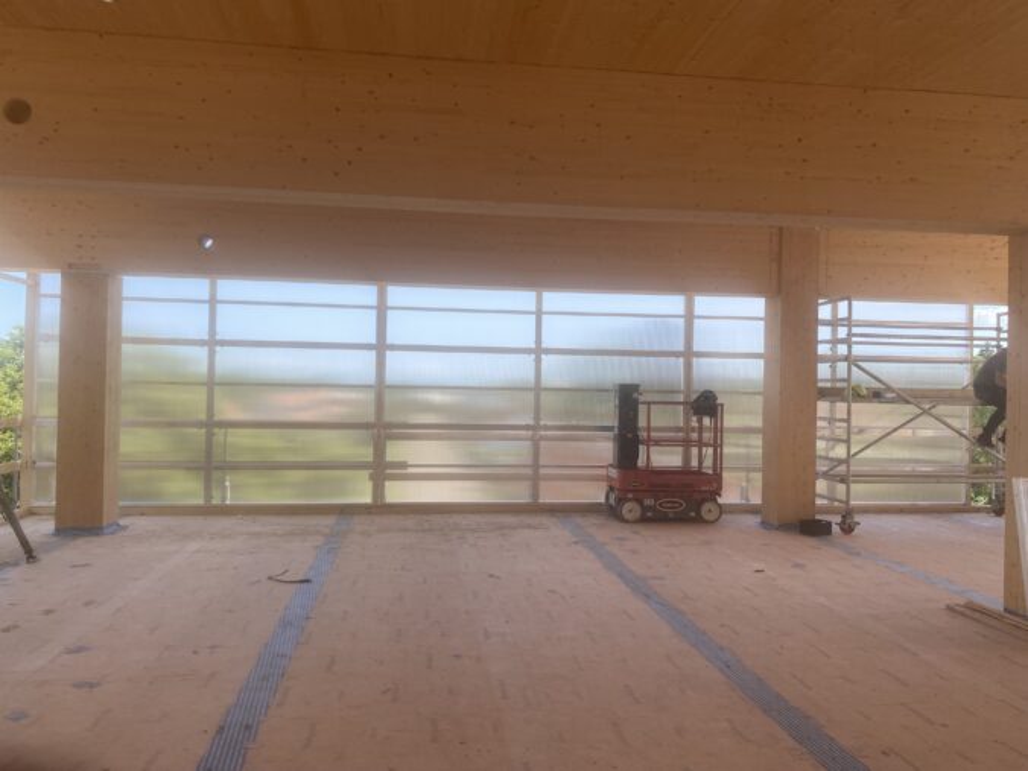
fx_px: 772
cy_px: 386
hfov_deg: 67.3
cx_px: 514
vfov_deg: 53.1
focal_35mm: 26
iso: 32
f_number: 1.8
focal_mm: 4.25
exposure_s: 1/981
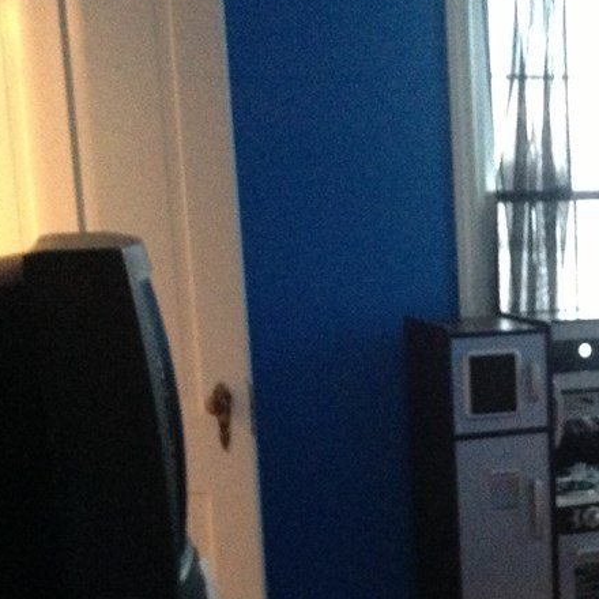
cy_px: 436
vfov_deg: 23.8
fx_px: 1410
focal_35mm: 72
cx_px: 624
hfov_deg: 22.9
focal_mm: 4.28
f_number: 2.4
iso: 800
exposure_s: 1/15
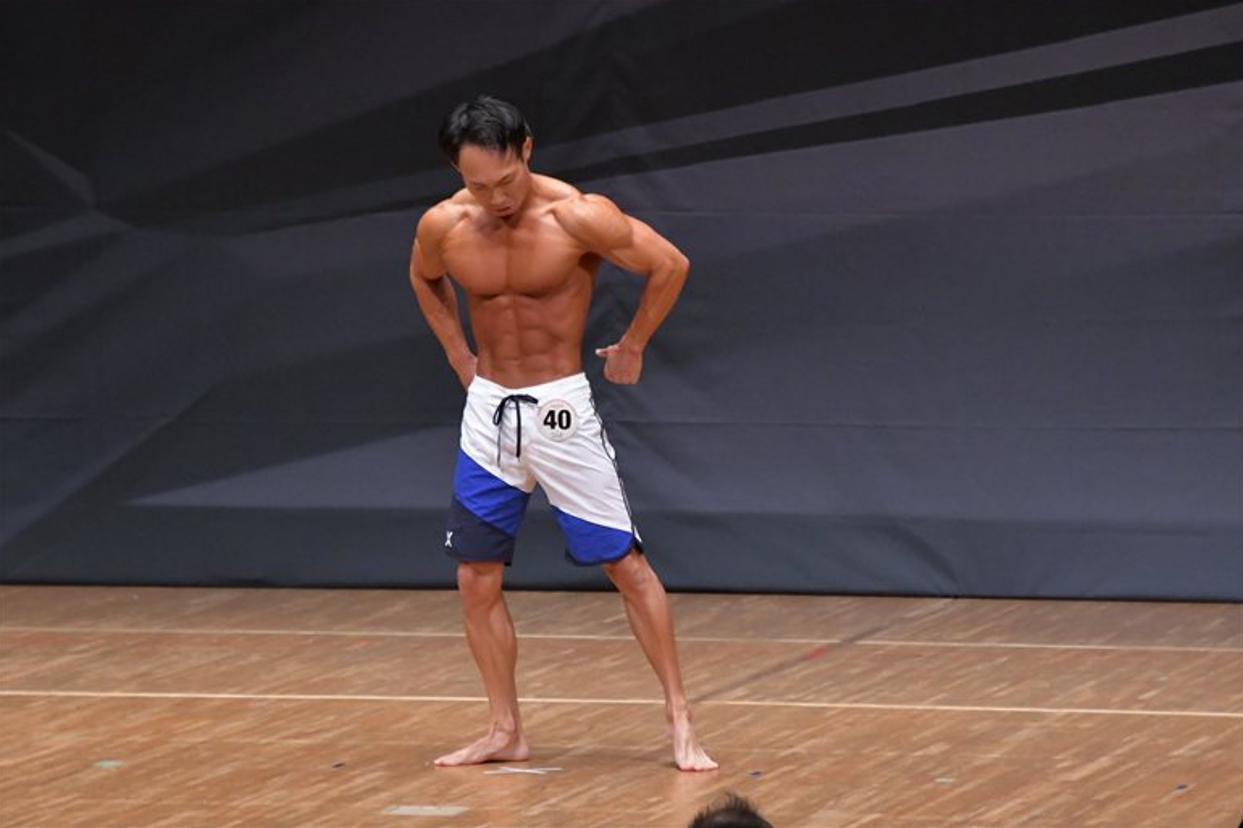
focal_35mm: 302
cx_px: 622
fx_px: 10424
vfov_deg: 4.5
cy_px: 413
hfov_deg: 6.8
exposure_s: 1/400
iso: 6400
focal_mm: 200
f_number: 5.6
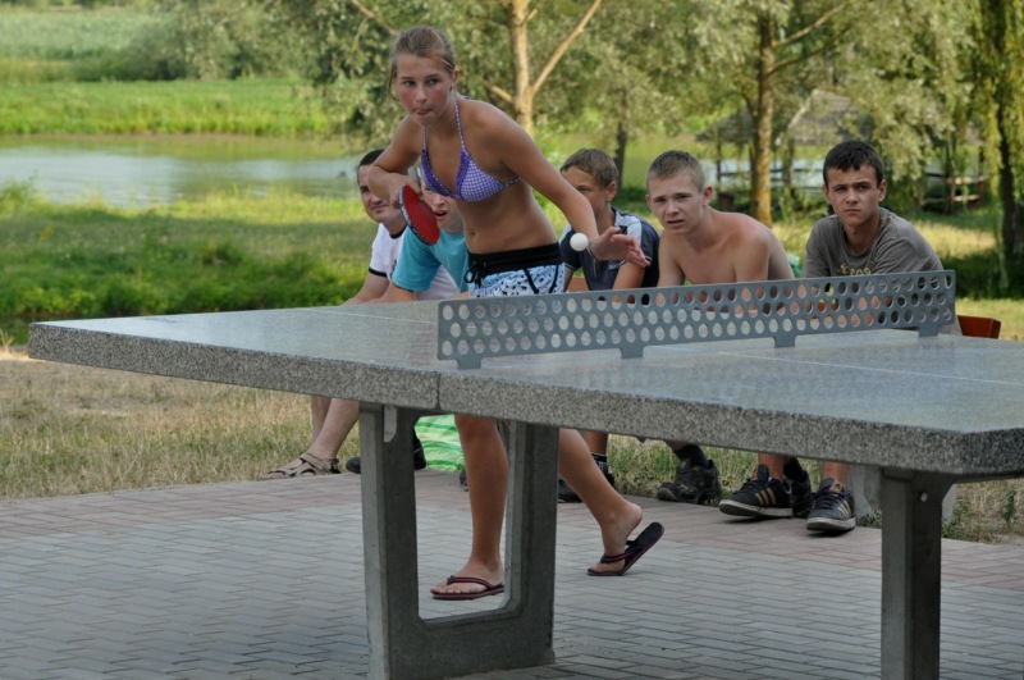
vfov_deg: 10.7
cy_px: 340
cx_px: 512
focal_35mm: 128
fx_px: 3622
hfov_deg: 16.1
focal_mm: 85
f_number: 5.6
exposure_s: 1/1000
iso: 800
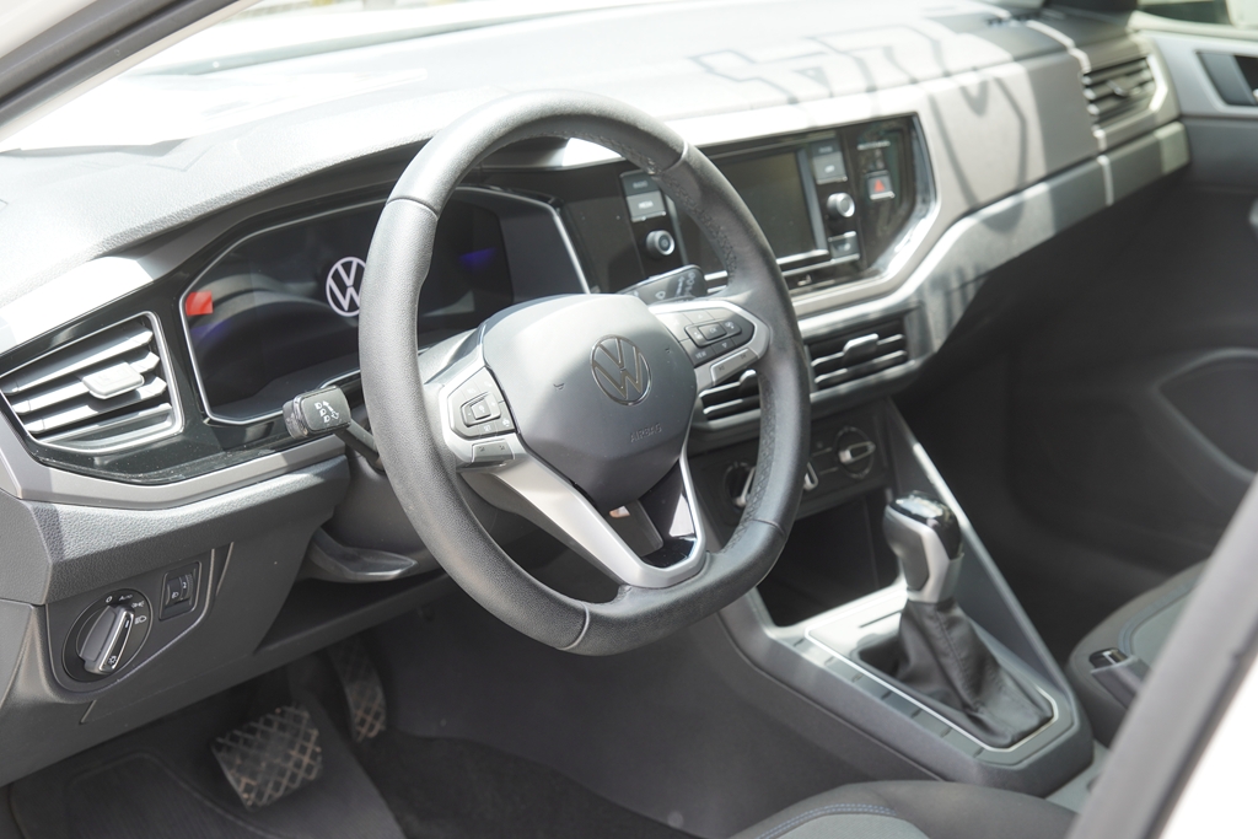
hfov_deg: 35.9
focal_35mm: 56
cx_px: 629
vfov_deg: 24.4
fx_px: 1940
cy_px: 420
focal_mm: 37
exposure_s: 1/80
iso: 100
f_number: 4.5
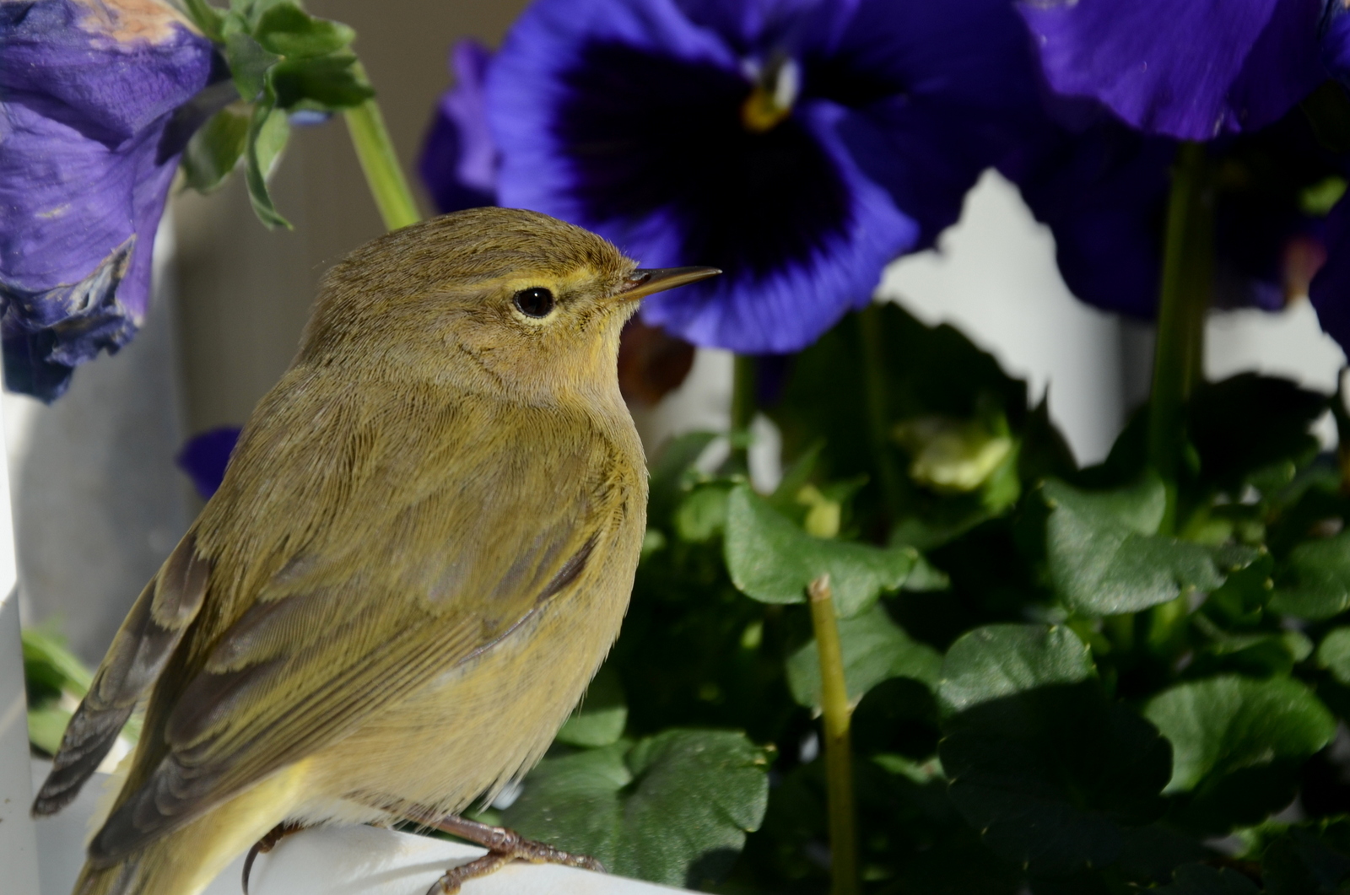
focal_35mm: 158
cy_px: 448
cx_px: 675
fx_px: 5896
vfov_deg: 8.7
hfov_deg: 13.1
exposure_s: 1/640
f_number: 6.3
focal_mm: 105
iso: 200
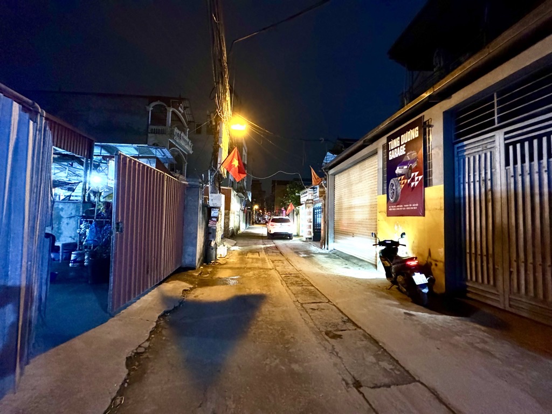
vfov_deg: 85.7
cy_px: 207
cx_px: 276
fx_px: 223
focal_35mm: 14
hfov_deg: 102.1
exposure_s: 1/33
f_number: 2.2
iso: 1000
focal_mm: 2.22
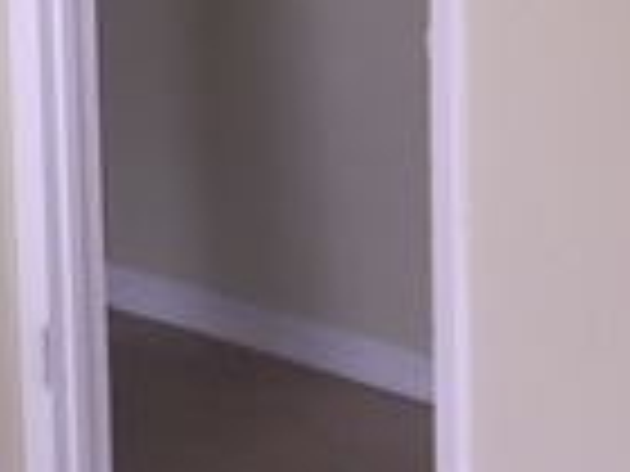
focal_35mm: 133
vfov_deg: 11.0
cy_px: -49
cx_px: -104
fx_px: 2421
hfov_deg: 14.4
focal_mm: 4.15
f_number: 2.2
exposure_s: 1/30
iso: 32
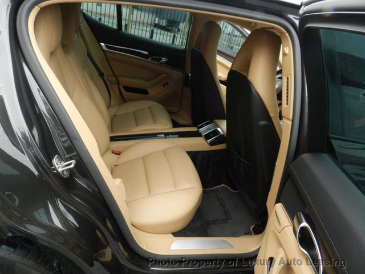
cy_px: 137
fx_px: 243
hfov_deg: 73.9
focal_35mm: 23
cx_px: 182
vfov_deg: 58.9
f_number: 5
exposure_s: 1/80
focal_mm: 4
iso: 160
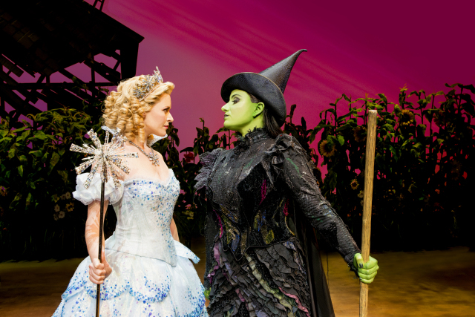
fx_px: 528
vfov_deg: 33.4
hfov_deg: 48.4
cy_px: 158
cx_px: 238
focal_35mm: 40
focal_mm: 40
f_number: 8
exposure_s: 1/125
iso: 1000
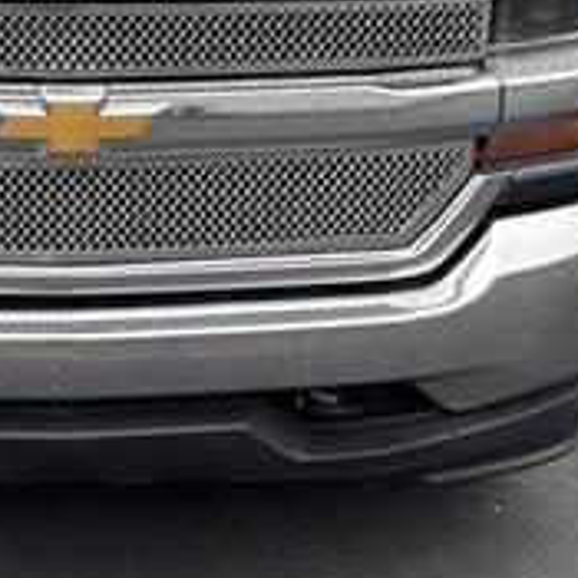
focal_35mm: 61
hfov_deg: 27.4
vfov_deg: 27.7
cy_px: 139
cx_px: 86
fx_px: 1152
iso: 80
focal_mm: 6.76
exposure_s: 1/563
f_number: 1.78
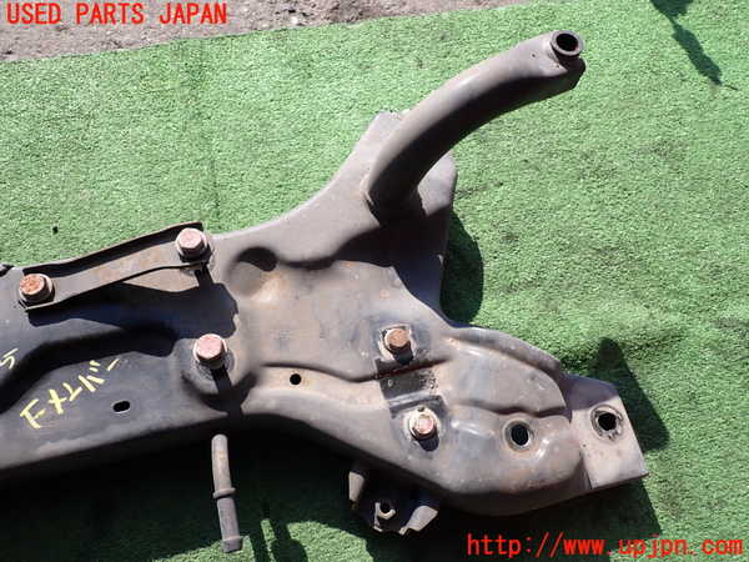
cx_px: 374
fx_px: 606
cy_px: 281
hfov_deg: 63.4
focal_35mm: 28
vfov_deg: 49.7
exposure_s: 1/640
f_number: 3.2
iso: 100
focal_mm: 5.05
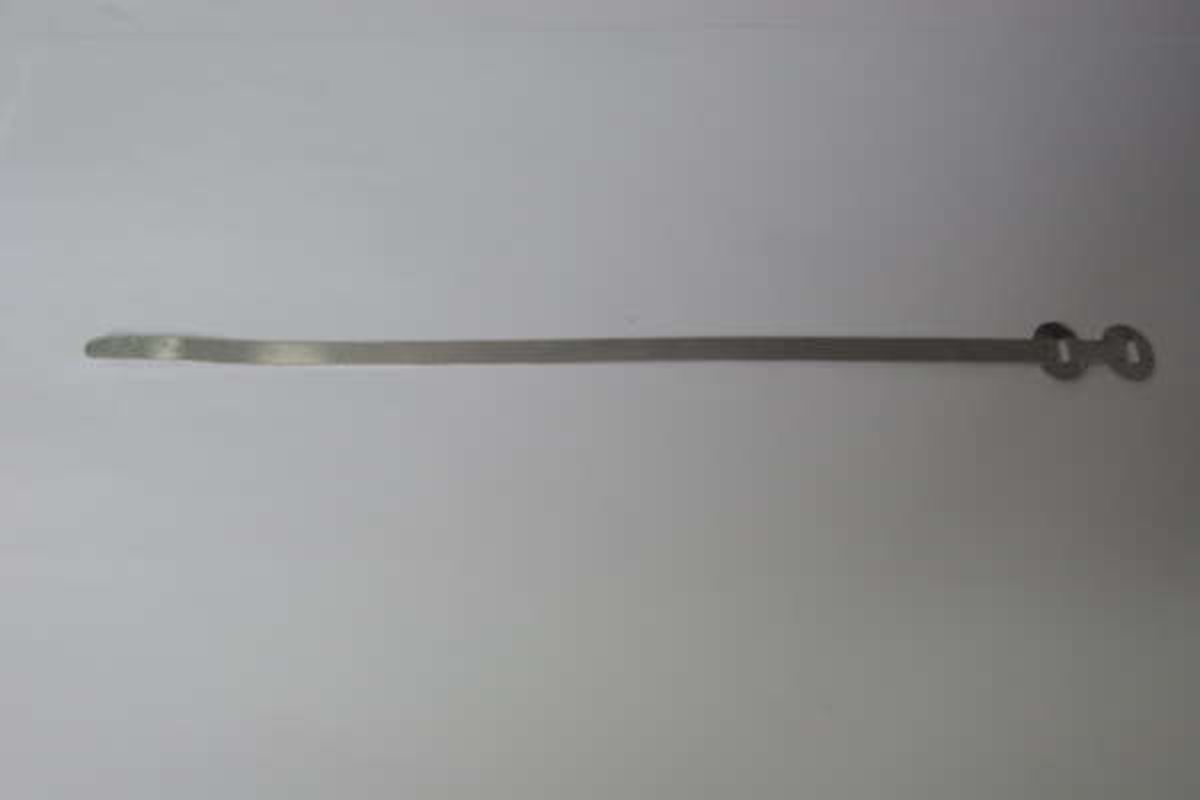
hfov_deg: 33.4
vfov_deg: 22.6
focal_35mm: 60
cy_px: 400
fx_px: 2000
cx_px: 600
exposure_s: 1/90
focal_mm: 40
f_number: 5.6
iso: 400
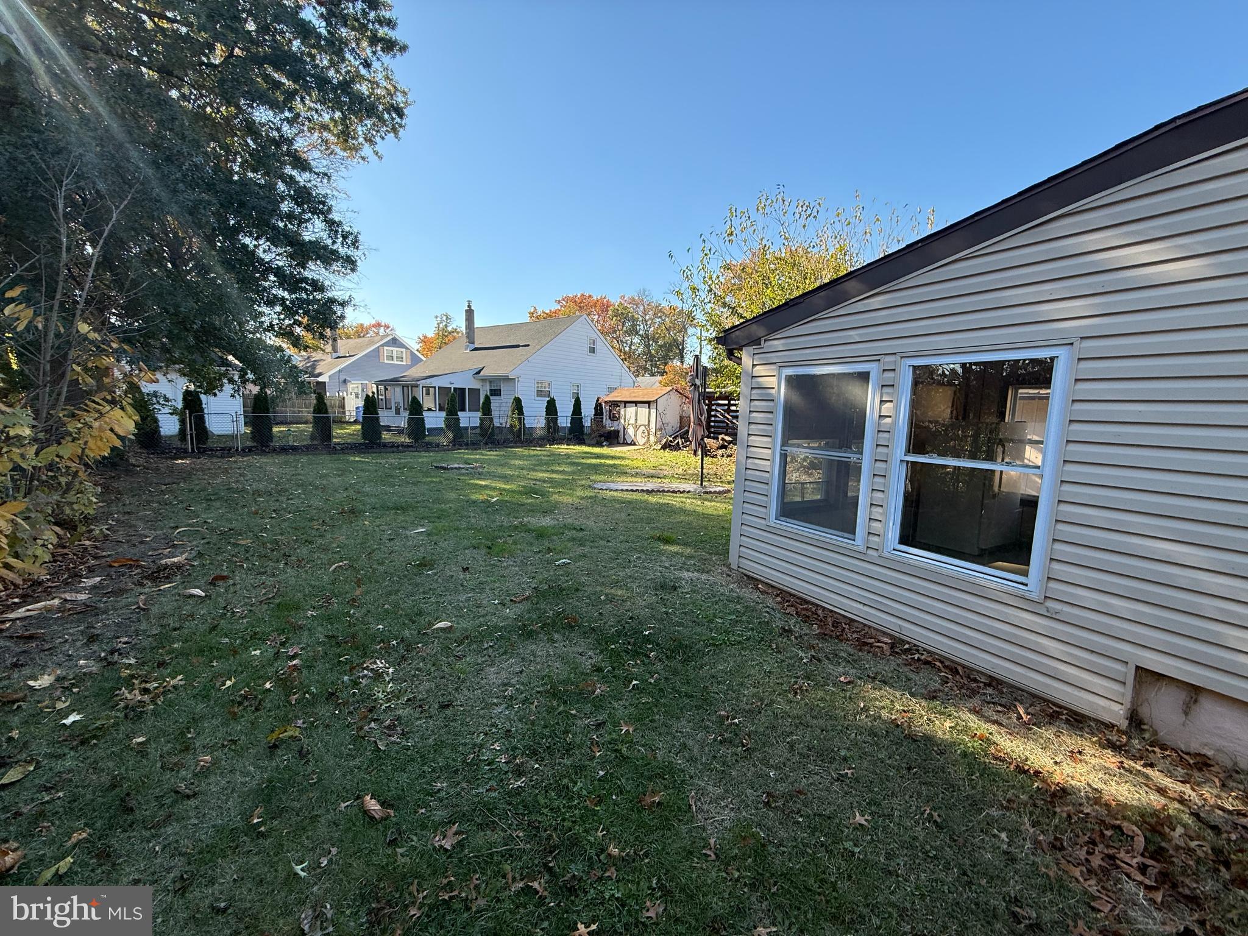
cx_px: 624
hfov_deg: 102.1
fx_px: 505
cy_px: 468
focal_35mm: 14
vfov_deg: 85.7
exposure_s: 1/502
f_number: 2.2
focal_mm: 2.22
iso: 64
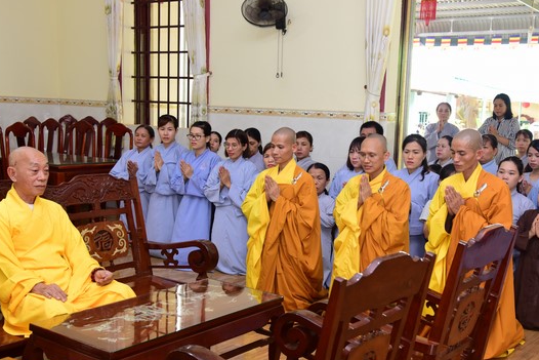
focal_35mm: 47
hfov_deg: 41.8
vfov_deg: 28.6
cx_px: 301
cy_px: 214
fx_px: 704
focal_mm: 38
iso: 1000
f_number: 5
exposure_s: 1/40
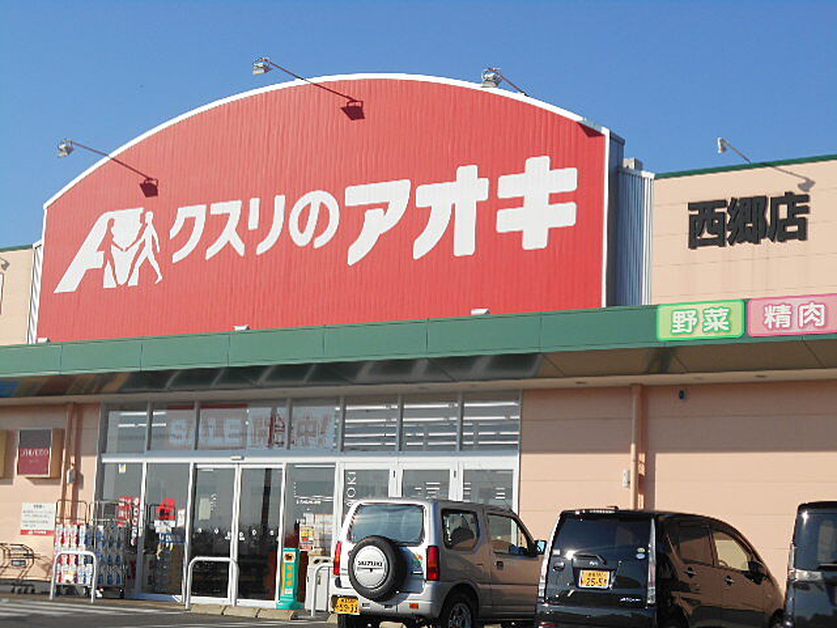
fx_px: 1596
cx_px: 418
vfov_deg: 22.3
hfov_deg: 29.4
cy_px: 314
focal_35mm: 66
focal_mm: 11.6
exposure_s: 1/500
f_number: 5.3
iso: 80
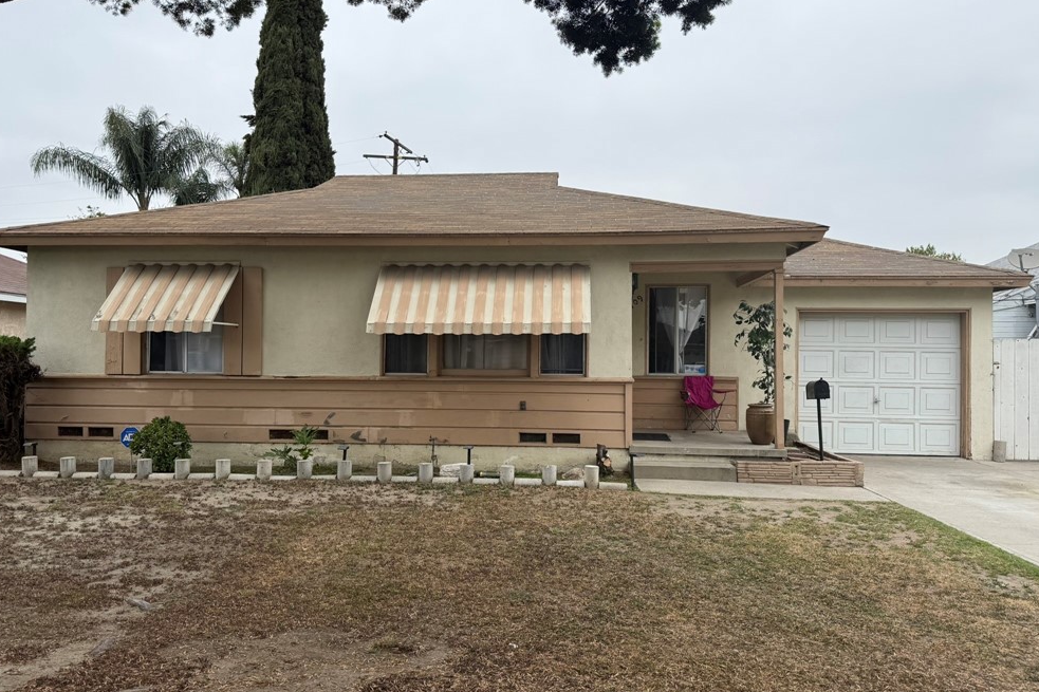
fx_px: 750
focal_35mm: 26
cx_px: 509
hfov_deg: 69.4
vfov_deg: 49.5
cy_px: 352
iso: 80
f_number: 1.78
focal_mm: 6.76
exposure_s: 1/1855
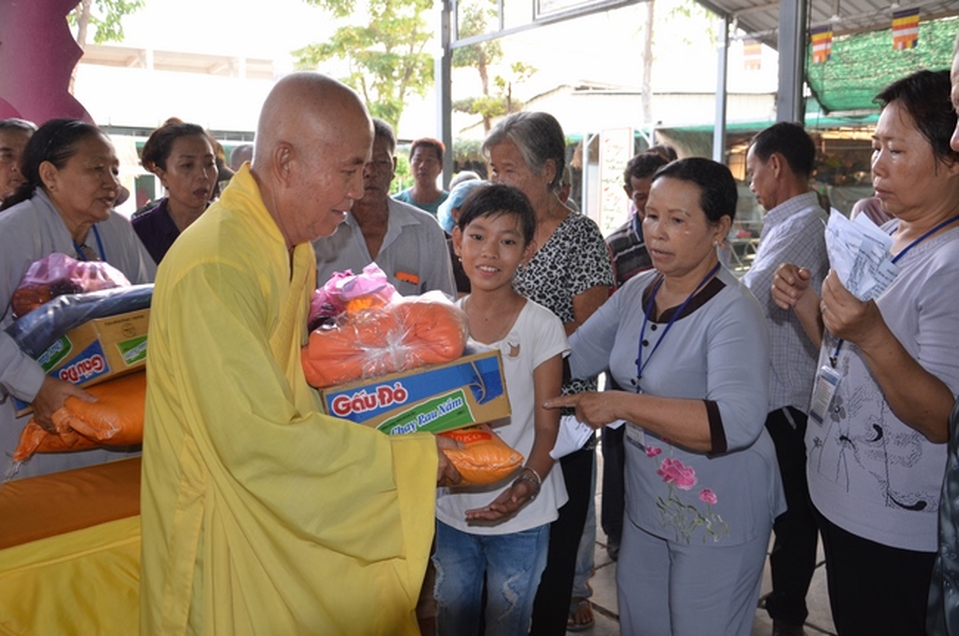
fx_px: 838
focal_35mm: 32
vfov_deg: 41.6
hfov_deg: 59.6
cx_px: 480
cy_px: 318
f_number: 4.5
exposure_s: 1/60
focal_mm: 21
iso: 640
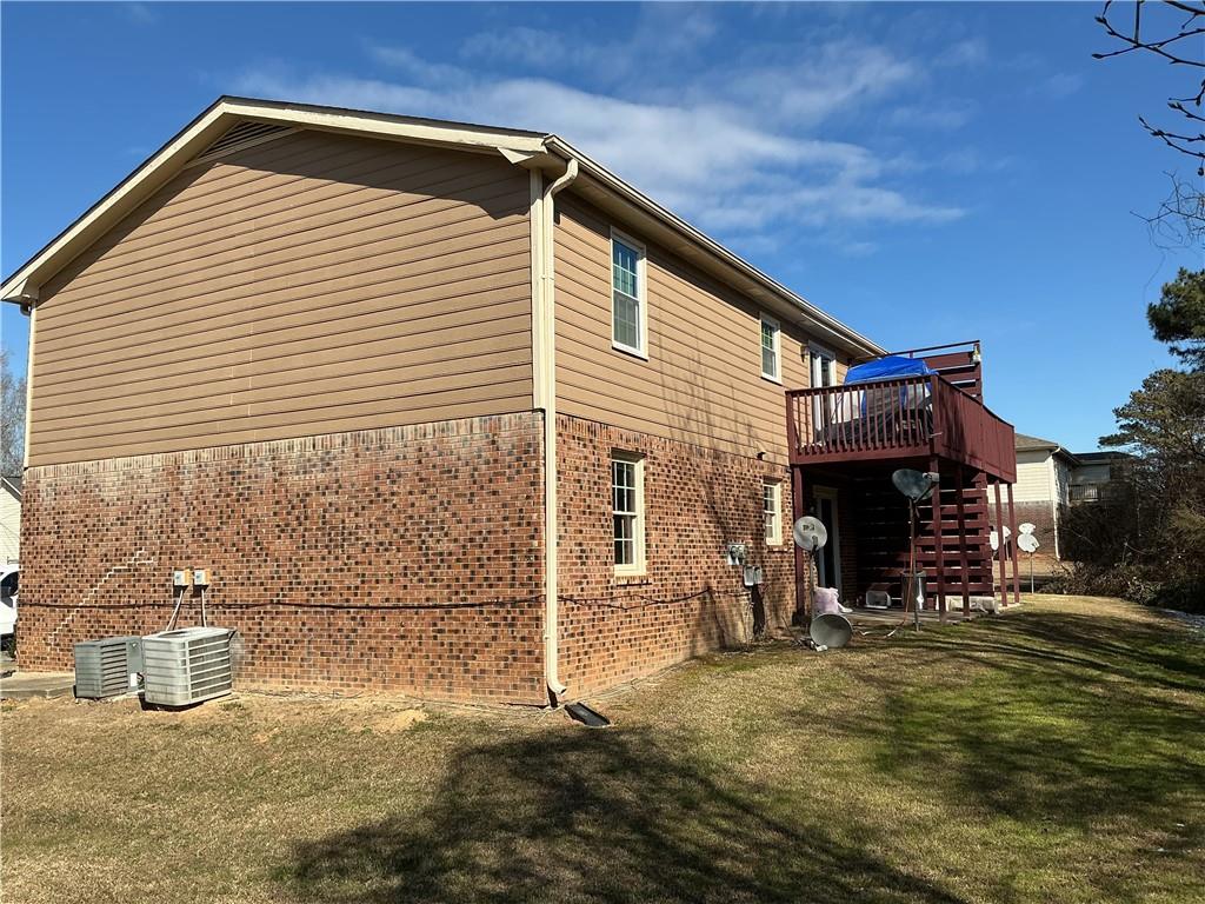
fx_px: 1010
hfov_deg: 61.7
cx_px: 602
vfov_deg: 48.2
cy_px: 452
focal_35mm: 29
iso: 25
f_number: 1.8
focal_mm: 3
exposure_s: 1/1984
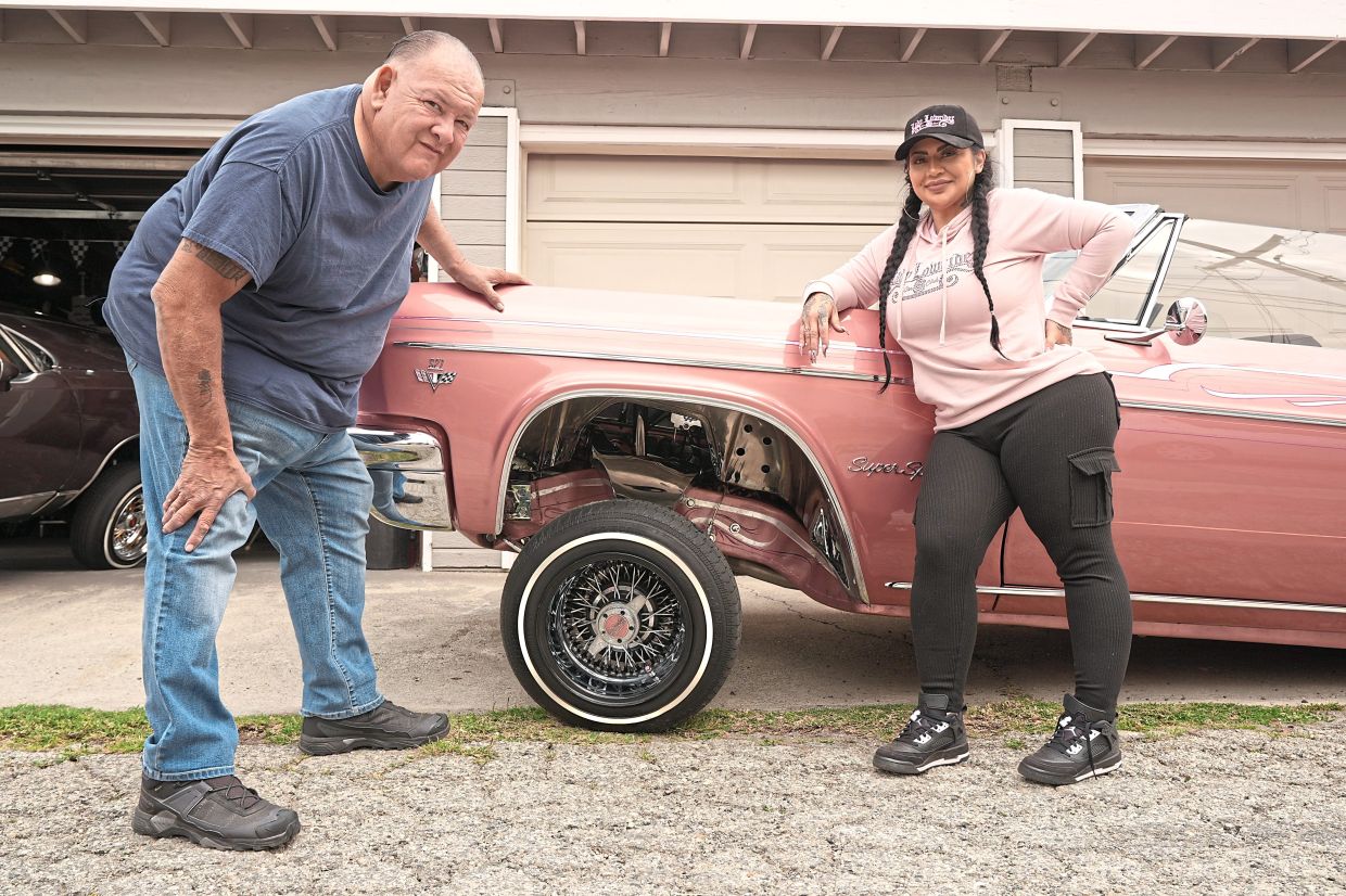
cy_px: 448
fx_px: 1159
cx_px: 673
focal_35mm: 31
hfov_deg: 60.3
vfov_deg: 42.3
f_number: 6.3
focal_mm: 31
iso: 250
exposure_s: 1/250
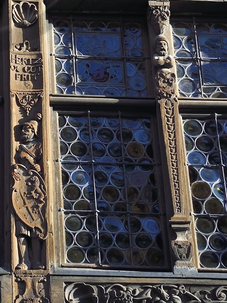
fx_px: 1722
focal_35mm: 197
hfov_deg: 7.5
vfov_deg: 9.8
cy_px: -117
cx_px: -43
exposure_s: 1/100
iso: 200
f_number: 7.1
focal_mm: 70
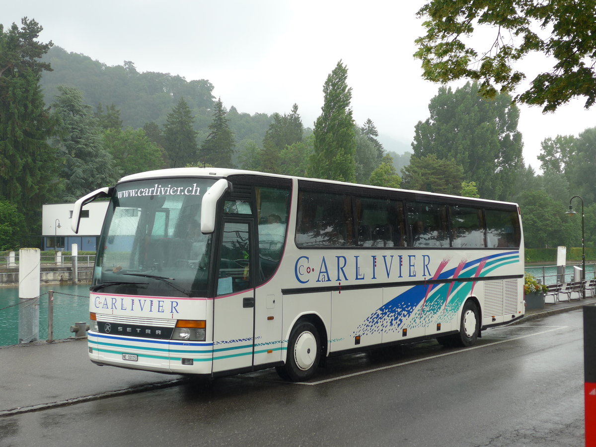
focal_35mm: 49
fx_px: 844
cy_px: 224
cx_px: 298
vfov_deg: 29.7
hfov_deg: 38.9
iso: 80
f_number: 3.2
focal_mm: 10.1
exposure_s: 1/250
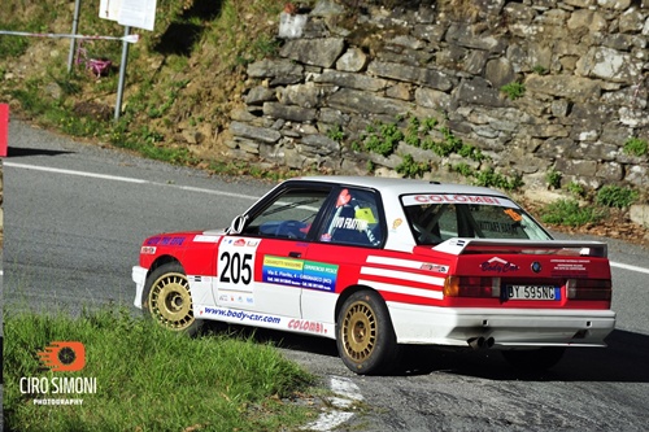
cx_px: 324
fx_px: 4505
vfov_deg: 5.5
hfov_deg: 8.2
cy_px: 216
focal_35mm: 250
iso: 1000
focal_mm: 250
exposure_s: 1/4000
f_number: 8
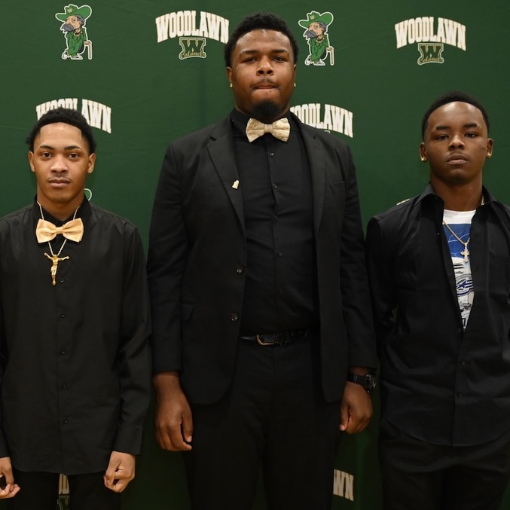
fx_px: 750
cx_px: 157
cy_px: 254
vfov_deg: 37.6
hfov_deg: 37.0
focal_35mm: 45
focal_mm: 35
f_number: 5
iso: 3200
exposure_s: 1/200
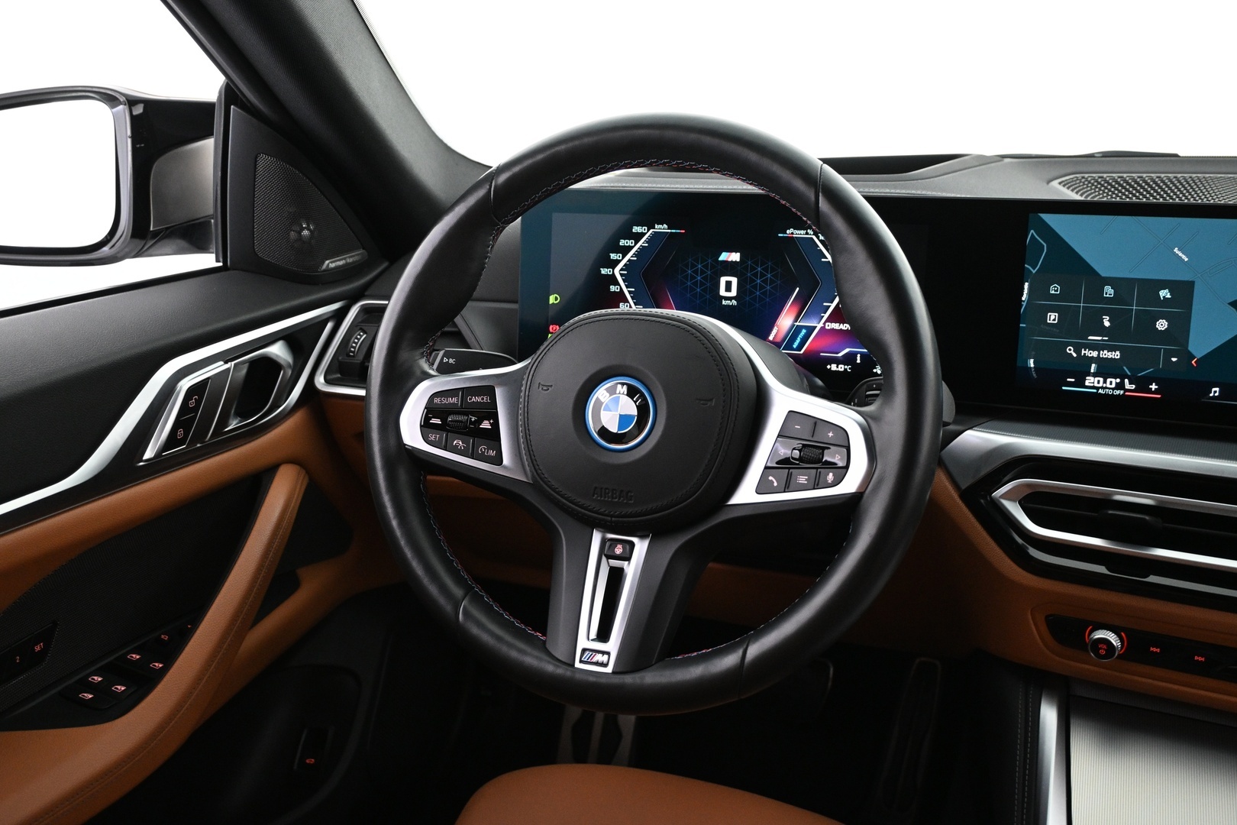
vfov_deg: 36.9
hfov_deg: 53.1
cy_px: 412
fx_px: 1237
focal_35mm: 36
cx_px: 618
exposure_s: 1/25
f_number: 4.2
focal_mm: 24
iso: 1600
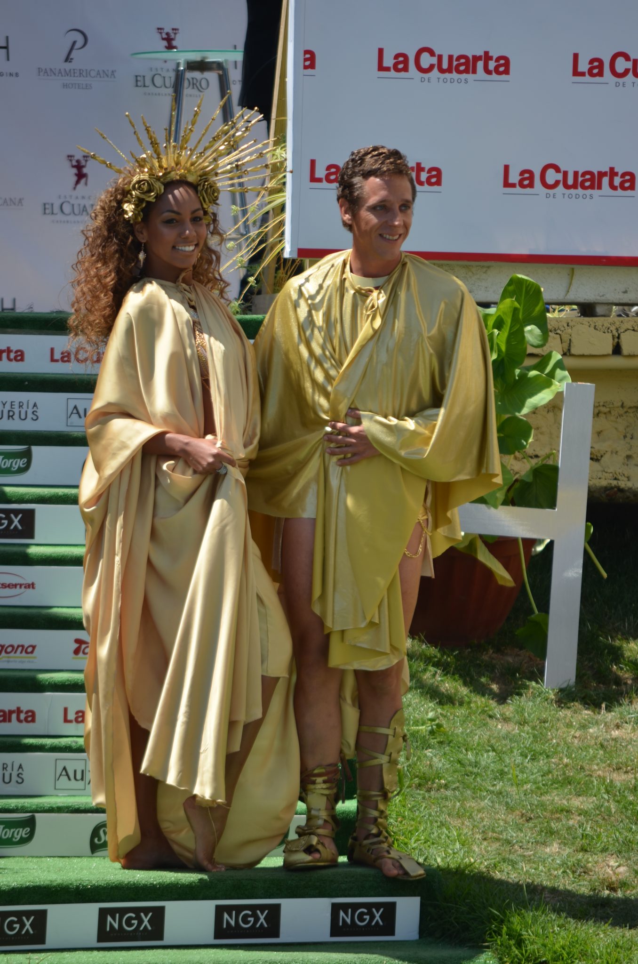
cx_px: 319
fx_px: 8012
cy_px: 482
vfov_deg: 6.9
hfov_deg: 4.6
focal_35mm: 300
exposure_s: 1/400
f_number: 5.6
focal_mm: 200
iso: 100
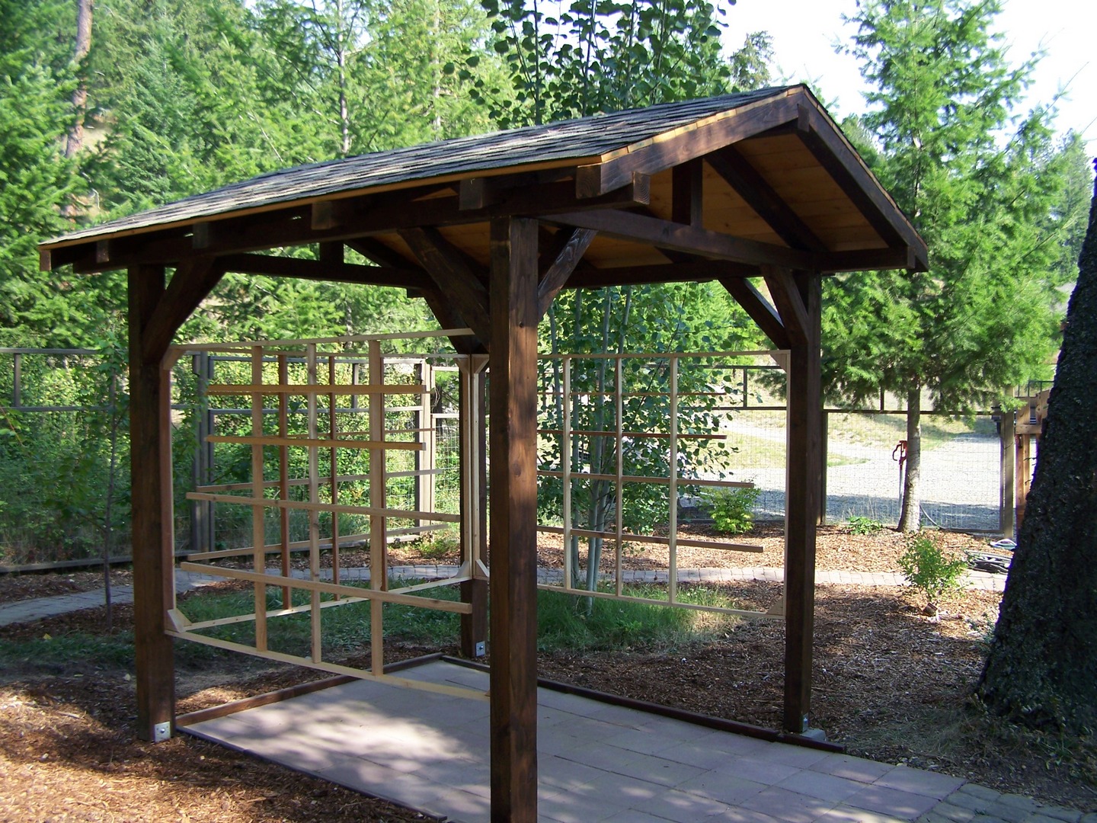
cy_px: 412
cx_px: 548
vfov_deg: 37.7
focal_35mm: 38
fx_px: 1204
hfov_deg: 49.0
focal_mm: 6.3
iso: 64
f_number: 2.8
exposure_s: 1/200
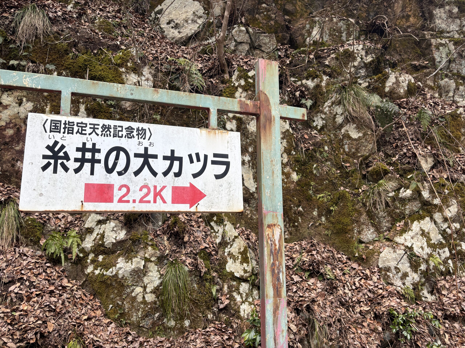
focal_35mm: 26
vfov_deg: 53.1
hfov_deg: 67.3
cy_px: 174
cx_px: 232
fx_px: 349
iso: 50
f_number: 1.6
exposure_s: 1/716
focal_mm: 5.96
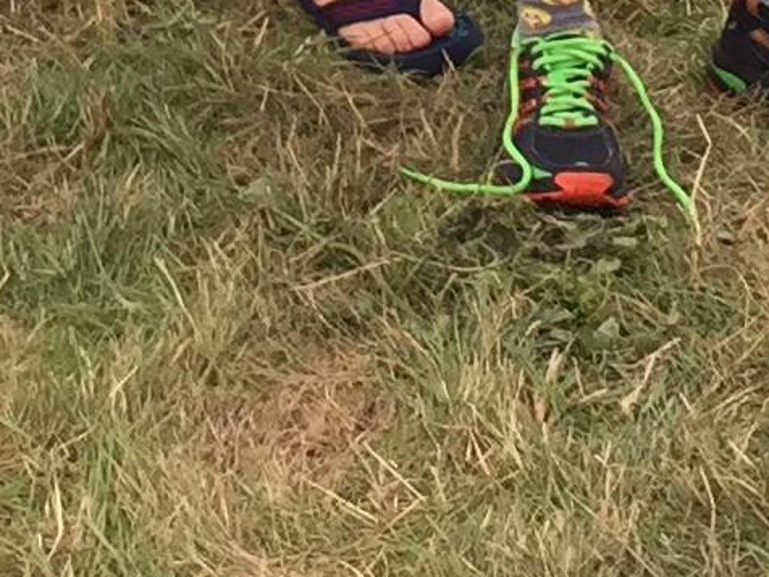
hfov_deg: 9.9
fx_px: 4421
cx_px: 90
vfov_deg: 7.1
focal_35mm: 199
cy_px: -692
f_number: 2.2
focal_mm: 4.15
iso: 32
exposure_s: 1/682
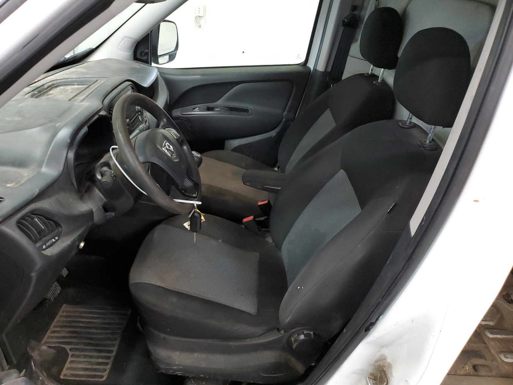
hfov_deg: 67.3
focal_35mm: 26
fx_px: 385
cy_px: 192
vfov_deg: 53.1
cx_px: 256
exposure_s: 1/24
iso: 330
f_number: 1.5
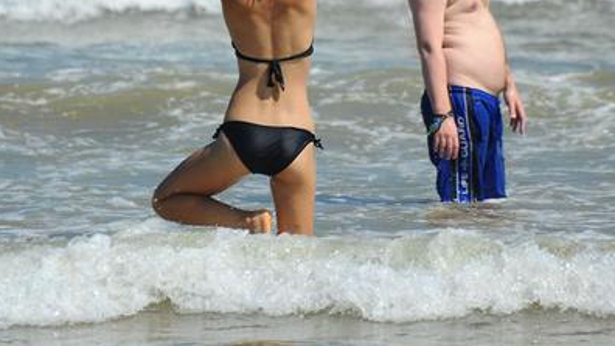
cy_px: 36
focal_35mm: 507
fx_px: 8270
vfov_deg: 2.4
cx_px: 300
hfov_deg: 4.3
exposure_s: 1/1250
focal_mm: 300
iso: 200
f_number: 5.6
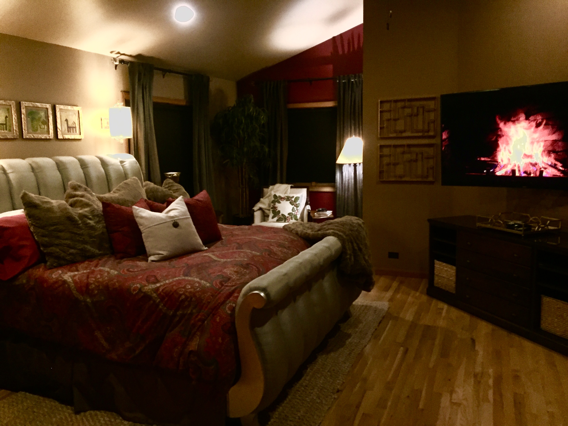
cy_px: 213
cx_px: 284
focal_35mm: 29
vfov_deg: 48.2
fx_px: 476
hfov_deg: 61.7
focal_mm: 4.15
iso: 800
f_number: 2.2
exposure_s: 1/15
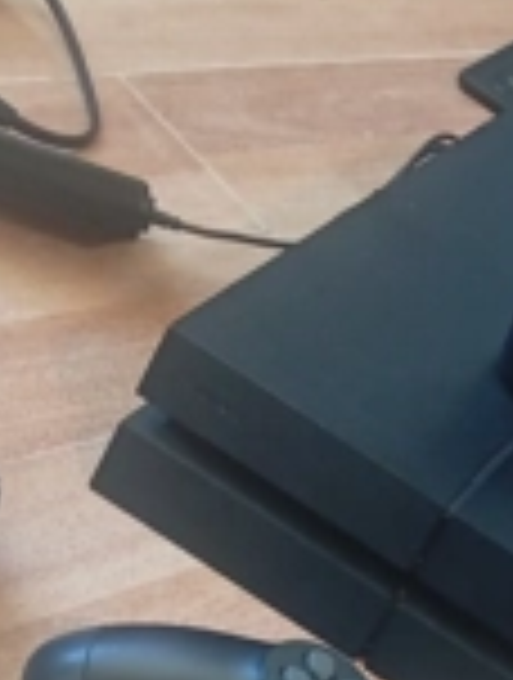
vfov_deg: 24.9
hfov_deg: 19.7
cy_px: 793
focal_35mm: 71
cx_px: 598
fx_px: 1397
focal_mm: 3.98
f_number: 1.8
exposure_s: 1/20
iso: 784
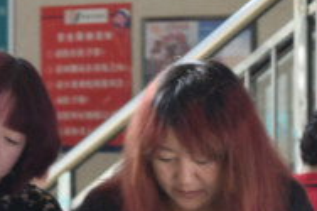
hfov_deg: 6.2
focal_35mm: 330
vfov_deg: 4.2
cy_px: 180
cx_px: -126
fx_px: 2903
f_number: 5.6
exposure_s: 1/100
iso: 400
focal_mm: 55
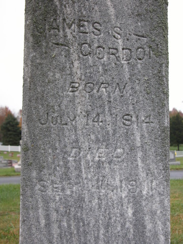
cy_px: 122
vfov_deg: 35.5
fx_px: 381
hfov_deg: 27.0
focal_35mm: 54
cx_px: 92
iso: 100
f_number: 3.5
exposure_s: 1/81.4
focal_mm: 13.7
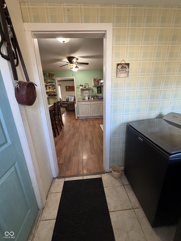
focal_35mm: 14
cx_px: 90
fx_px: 98
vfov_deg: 102.1
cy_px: 120
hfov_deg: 85.7
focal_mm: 2.22
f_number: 2.2
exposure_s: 1/60
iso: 400
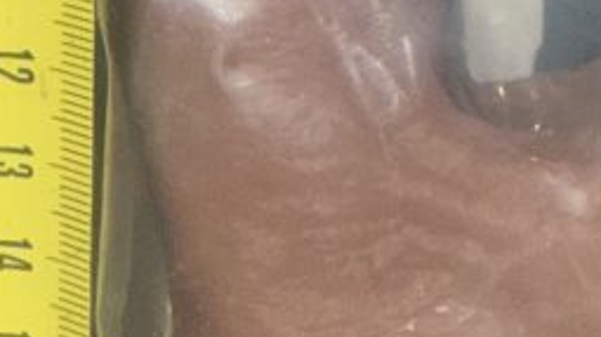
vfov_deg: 12.7
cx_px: 266
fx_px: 1306
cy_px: -356
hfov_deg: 25.9
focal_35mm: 82
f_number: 2.2
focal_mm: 2.22
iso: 32
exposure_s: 1/122
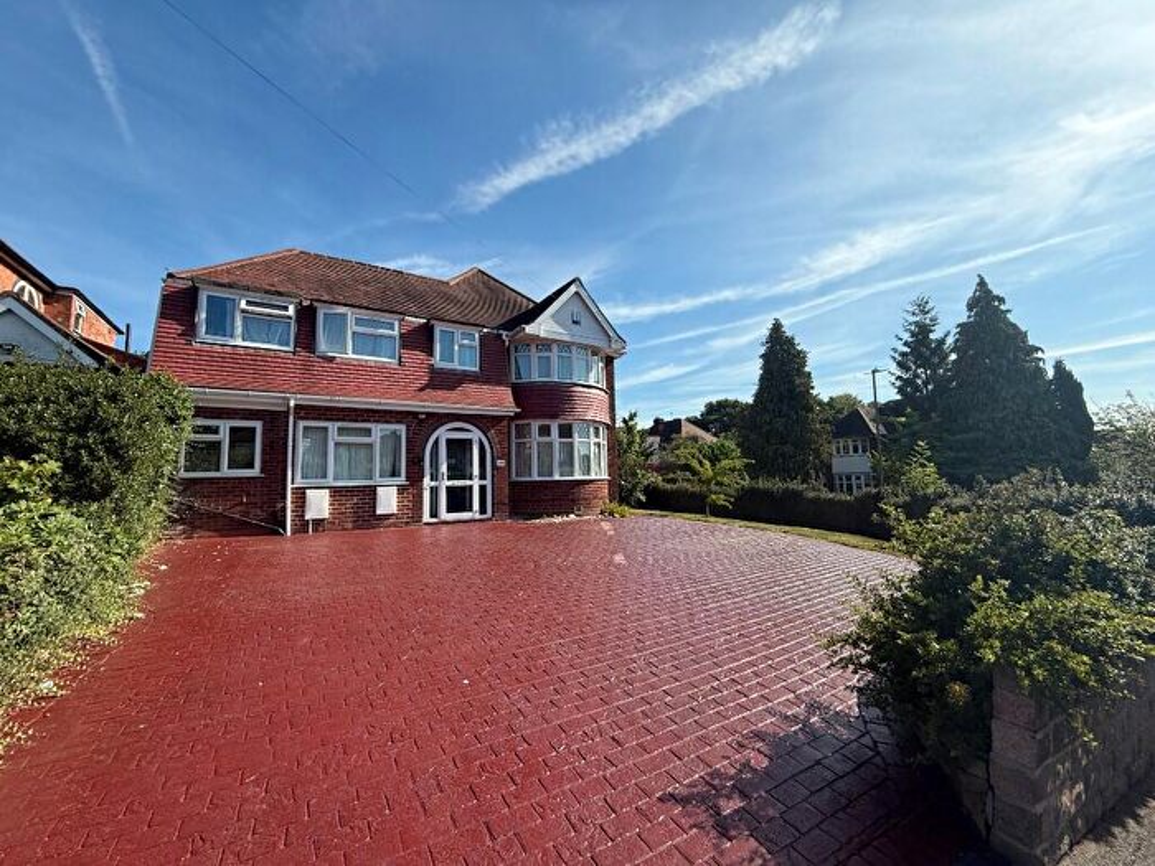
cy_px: 433
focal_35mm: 14
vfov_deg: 85.7
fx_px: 467
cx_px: 578
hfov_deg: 102.1
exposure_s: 1/1901
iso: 50
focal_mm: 2.22
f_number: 2.2
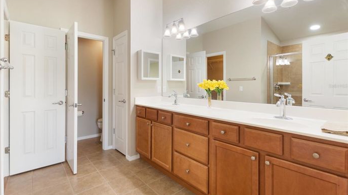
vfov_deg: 66.8
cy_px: 86
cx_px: 171
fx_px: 148
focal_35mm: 16
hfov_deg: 99.4
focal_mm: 10
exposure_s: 1/500
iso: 100
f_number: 4
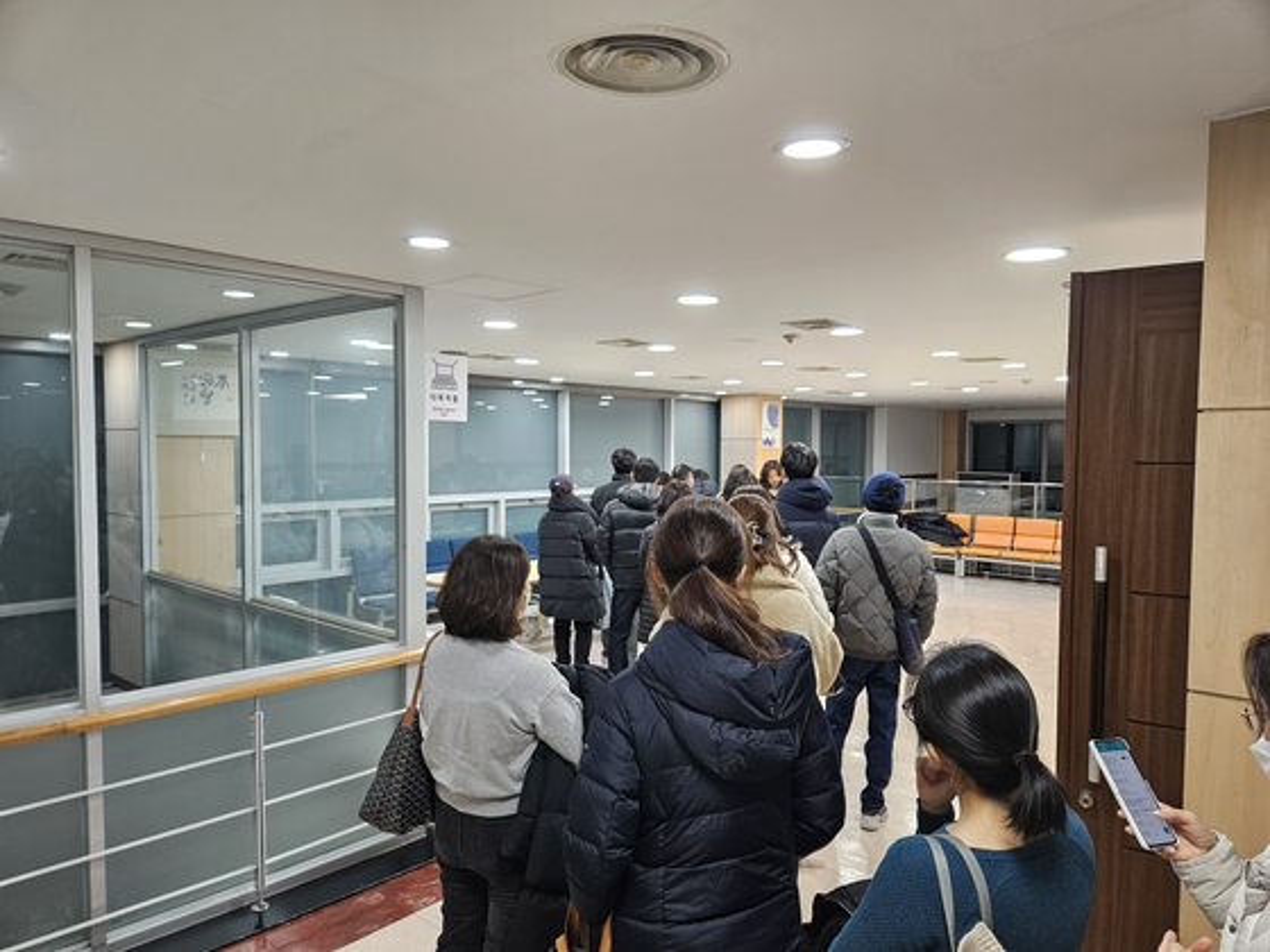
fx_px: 844
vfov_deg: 58.9
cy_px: 476
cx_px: 635
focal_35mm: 23
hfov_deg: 73.9
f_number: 1.8
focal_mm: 5.4
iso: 200
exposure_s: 1/120
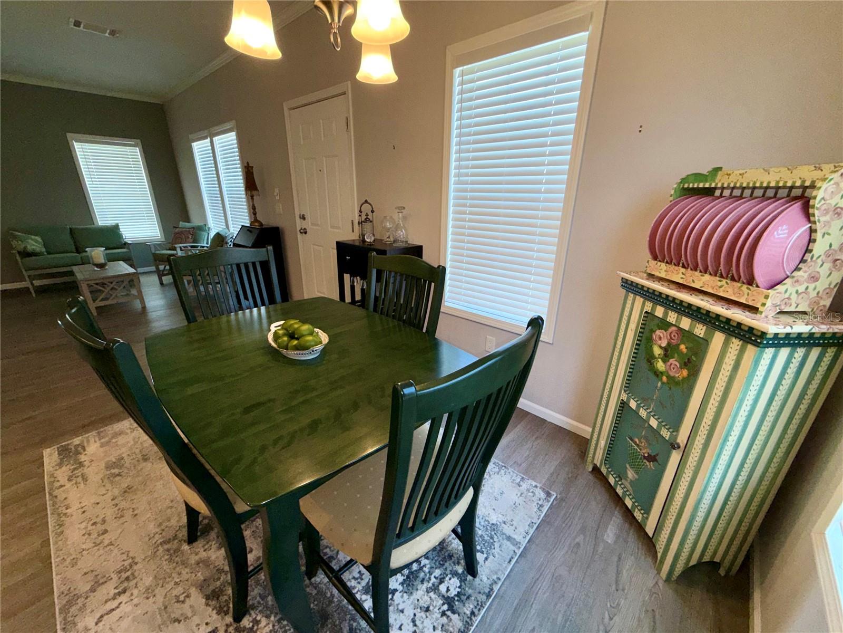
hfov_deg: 102.1
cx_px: 422
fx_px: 341
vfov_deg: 85.7
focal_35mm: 14
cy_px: 316
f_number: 2.2
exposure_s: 1/122
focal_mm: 2.22
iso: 50
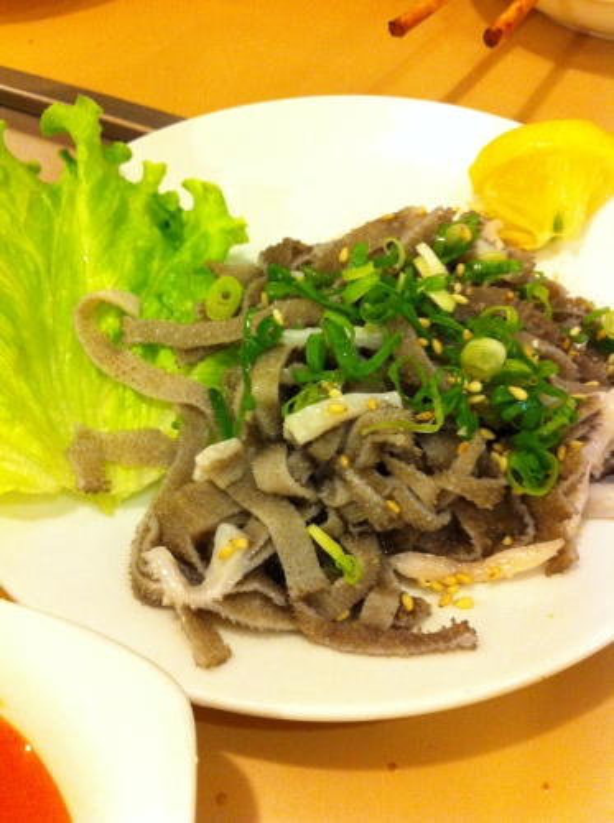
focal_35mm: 35
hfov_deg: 40.6
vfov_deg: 52.7
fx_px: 831
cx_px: 307
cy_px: 412
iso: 400
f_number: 2.8
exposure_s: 1/15
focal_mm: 3.85
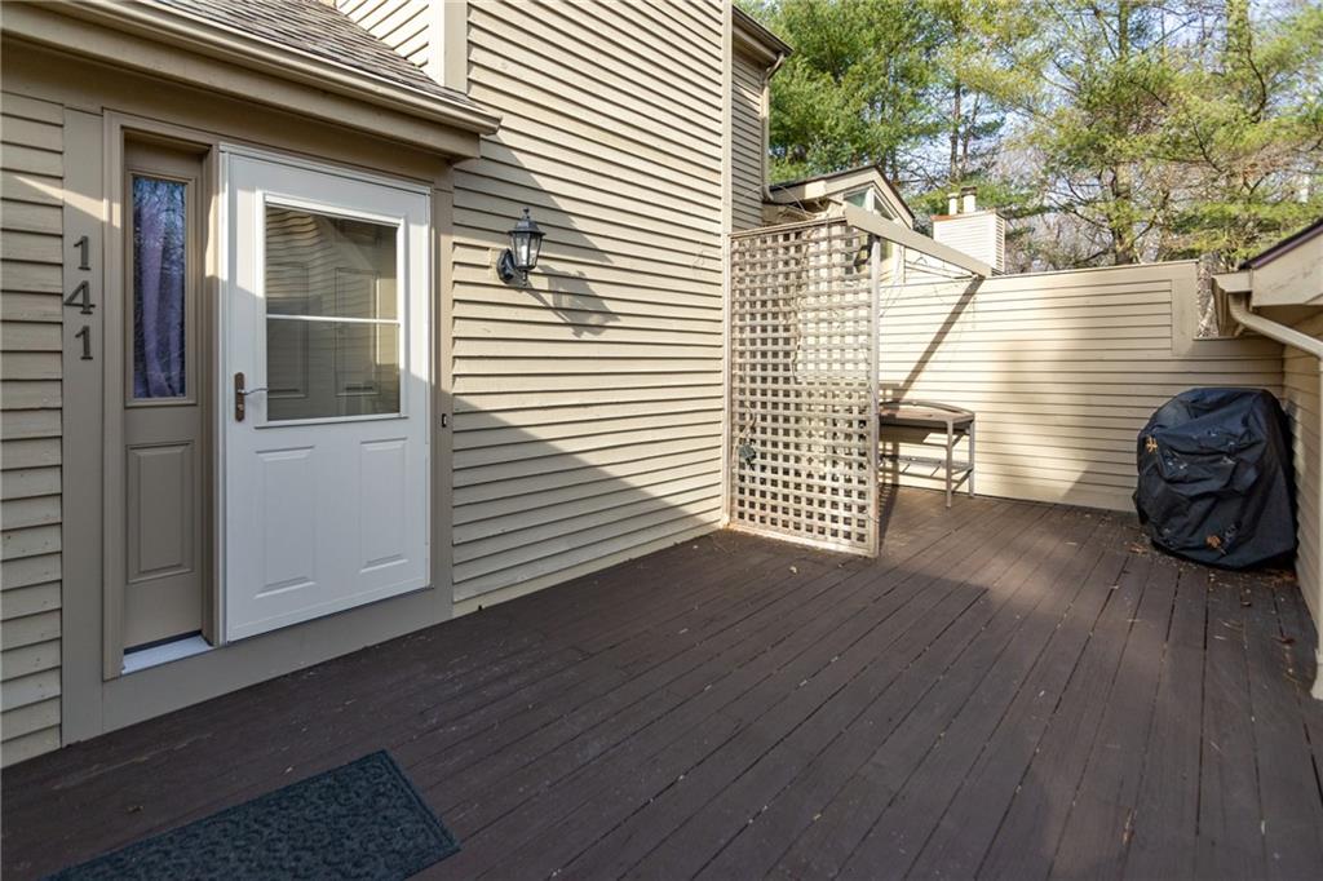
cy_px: 440
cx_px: 662
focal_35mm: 16
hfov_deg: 96.8
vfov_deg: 73.7
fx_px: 588
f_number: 2.8
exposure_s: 1/1600
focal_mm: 16
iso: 200
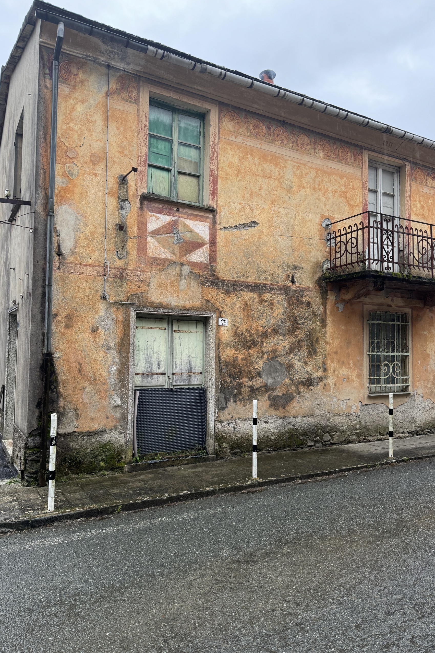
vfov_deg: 71.5
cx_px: 201
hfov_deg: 51.2
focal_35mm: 25
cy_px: 326
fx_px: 453
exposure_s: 1/127
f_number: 1.78
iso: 100
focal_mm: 6.76
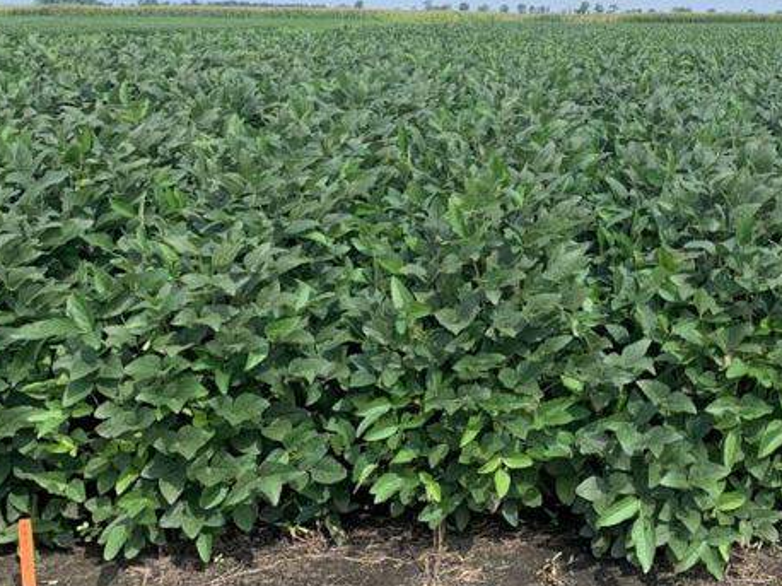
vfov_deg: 26.5
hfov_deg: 34.4
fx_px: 1197
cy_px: 51
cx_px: 691
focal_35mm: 53
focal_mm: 4.25
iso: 25
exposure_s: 1/1610
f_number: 1.8
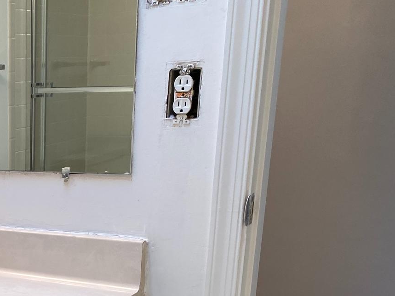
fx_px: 707
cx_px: -75
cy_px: 330
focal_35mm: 62
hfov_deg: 27.6
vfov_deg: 22.3
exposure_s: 1/60
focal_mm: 4.25
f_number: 1.8
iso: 64
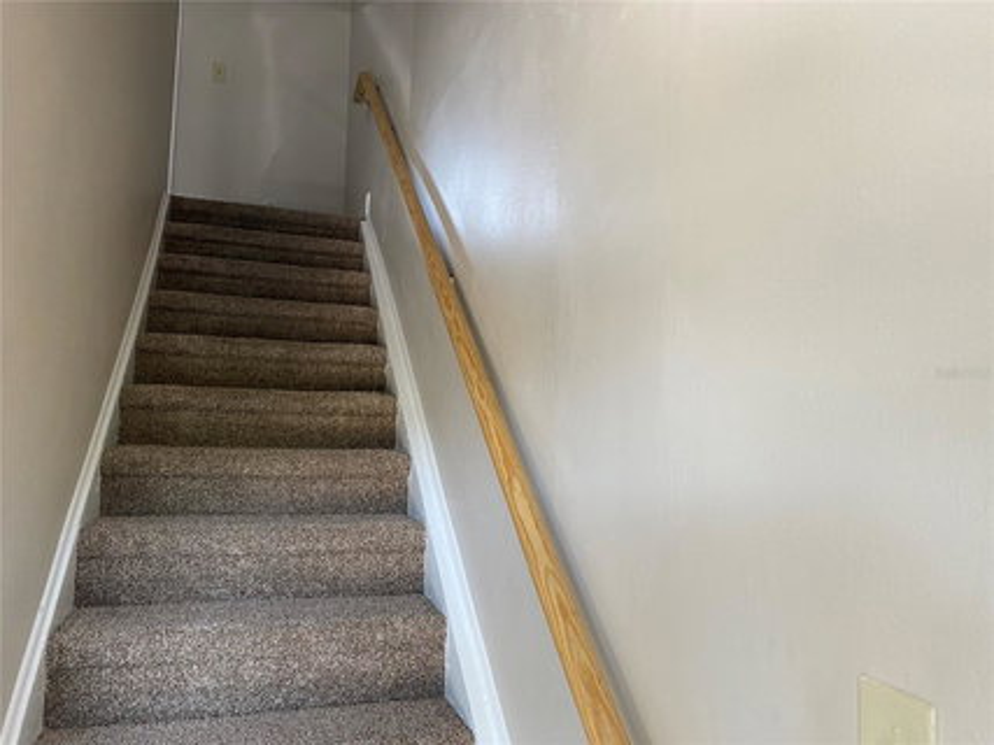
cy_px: 372
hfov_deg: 67.3
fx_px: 746
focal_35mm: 26
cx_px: 497
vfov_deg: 53.0
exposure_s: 1/60
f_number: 1.8
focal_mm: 4.25
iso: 100
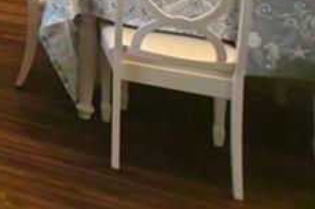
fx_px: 585
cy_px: -201
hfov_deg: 17.9
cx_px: -344
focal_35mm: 67
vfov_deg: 16.1
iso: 800
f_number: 3.5
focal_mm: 10
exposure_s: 1/30
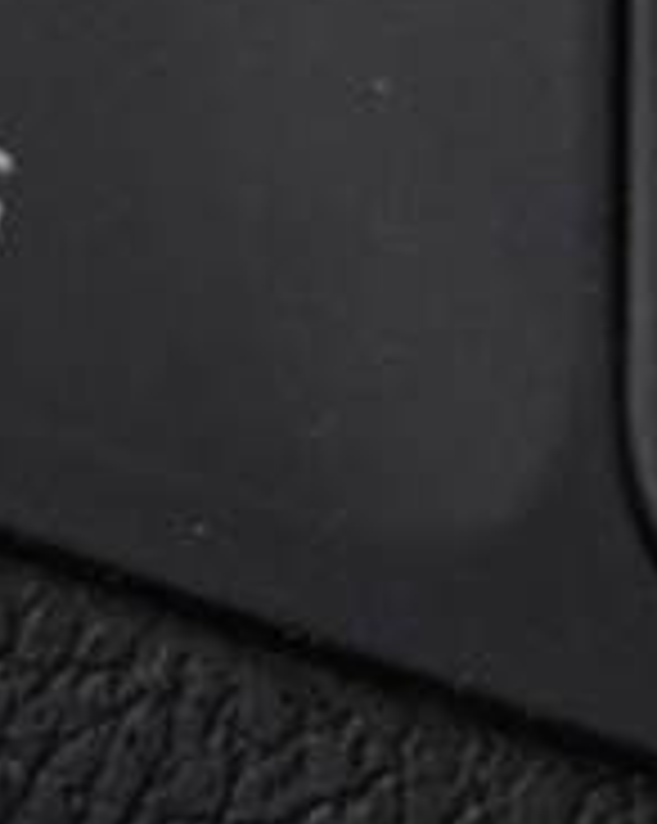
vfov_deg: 7.3
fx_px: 6383
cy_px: -338
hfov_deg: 5.9
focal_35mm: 262
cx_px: 320
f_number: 4
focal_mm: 21
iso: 1600
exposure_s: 1/20
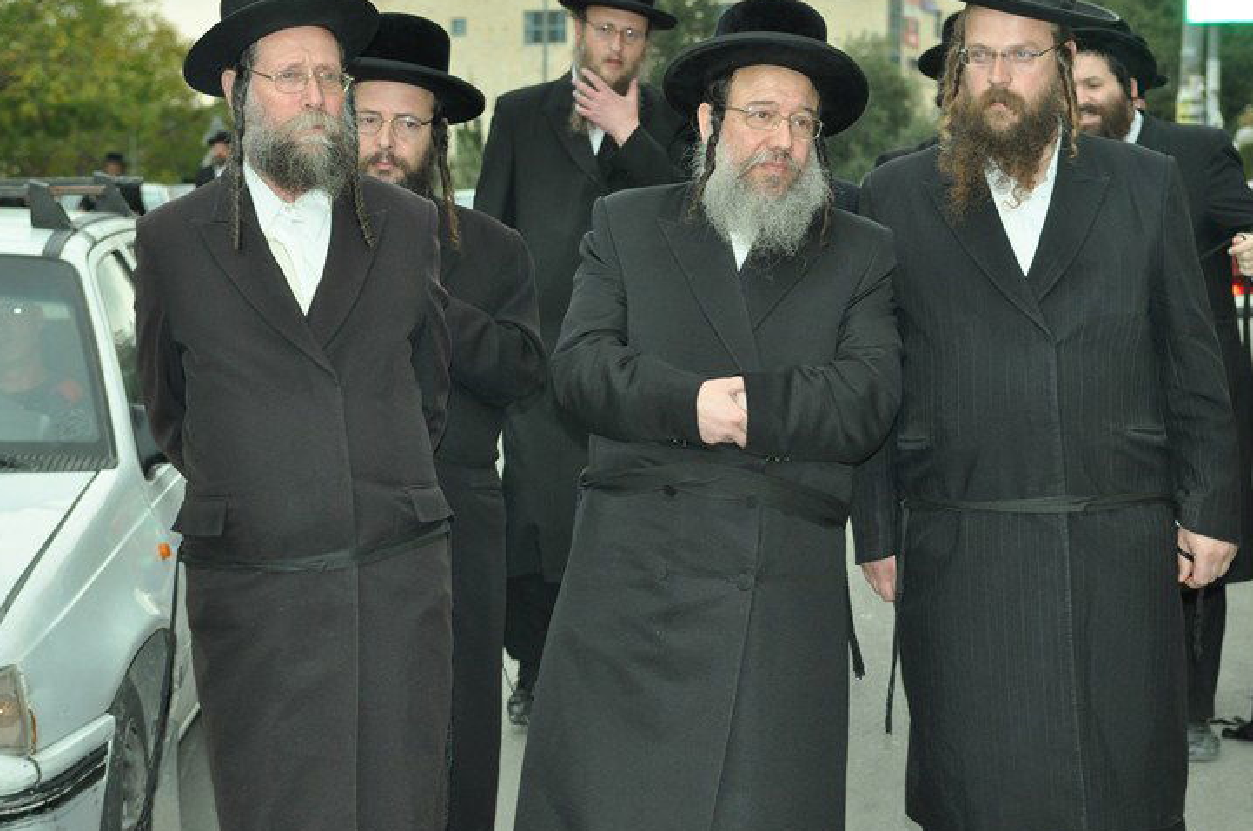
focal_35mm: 92
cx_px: 627
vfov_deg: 14.9
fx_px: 3181
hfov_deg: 22.3
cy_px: 425
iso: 500
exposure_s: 1/200
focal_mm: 55
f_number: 5.6
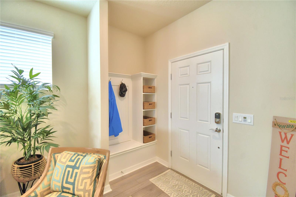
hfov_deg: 100.4
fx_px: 123
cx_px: 148
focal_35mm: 15
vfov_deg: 77.3
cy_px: 98
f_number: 4.5
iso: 400
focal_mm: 10
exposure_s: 1/100
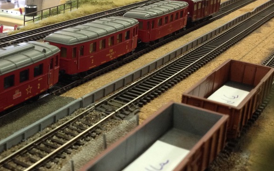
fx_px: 485
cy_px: 57
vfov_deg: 19.9
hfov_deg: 31.0
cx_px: 70
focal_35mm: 65
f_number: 2.4
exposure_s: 1/20
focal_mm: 4.28
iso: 125
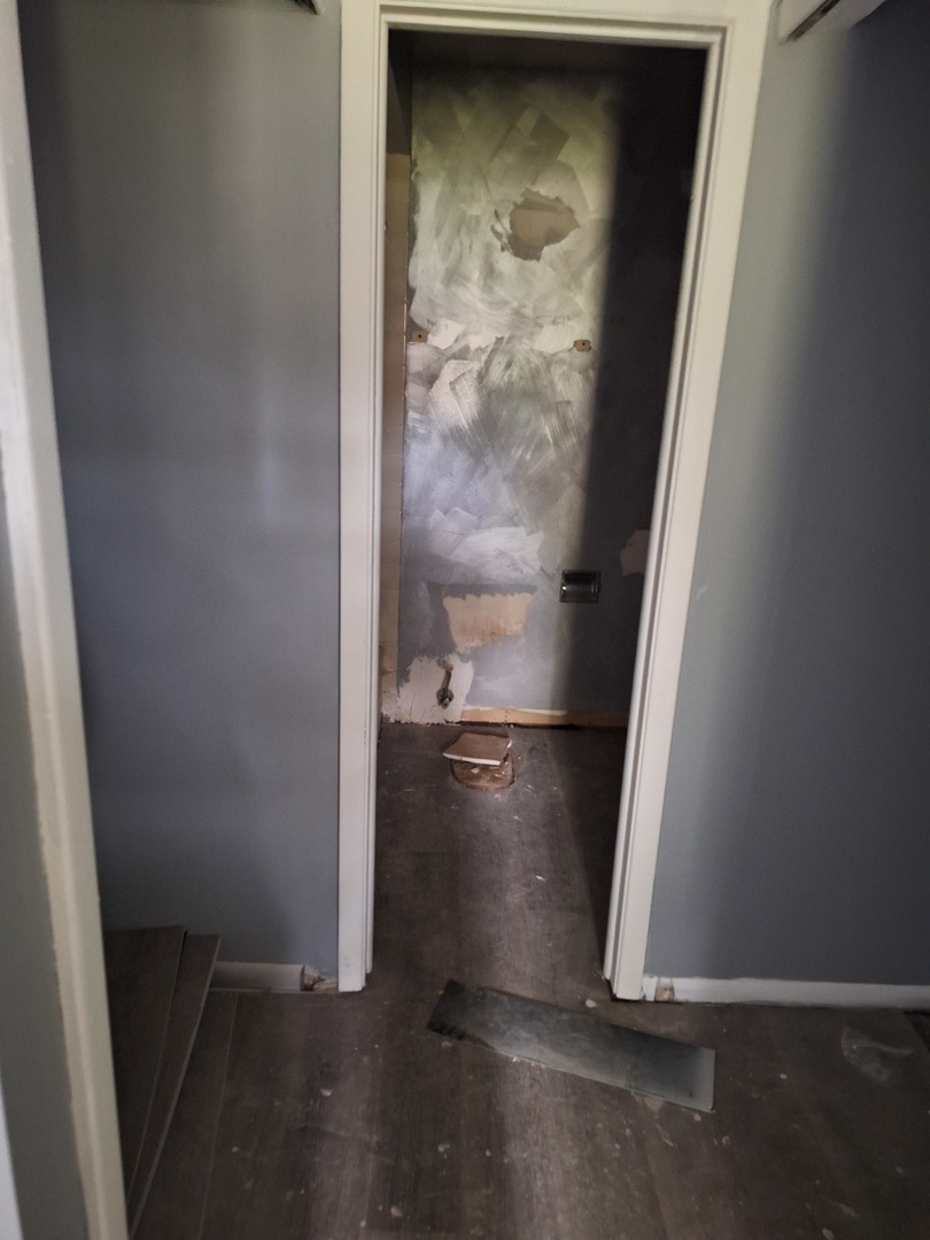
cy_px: 620
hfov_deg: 58.9
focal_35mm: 23
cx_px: 465
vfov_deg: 73.9
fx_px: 824
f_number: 1.8
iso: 500
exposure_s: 1/20
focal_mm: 5.54
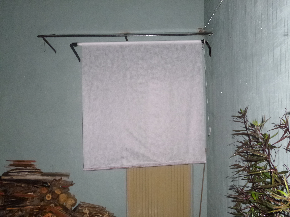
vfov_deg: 41.8
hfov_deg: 54.0
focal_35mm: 34
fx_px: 285
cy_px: 108
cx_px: 145
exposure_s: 1/60
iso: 640
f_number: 3.5
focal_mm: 6
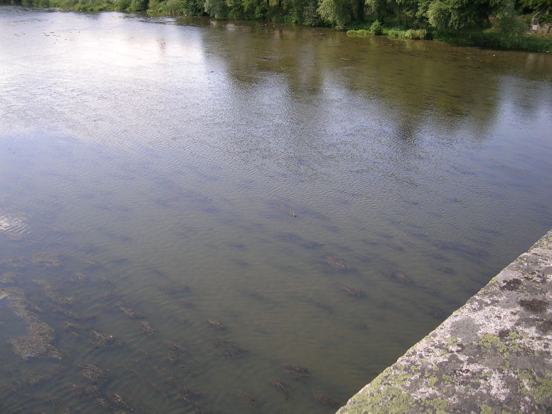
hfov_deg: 52.6
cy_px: 207
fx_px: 558
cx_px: 276
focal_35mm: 35
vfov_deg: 40.7
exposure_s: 1/241
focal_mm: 5.4
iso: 50
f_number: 2.8
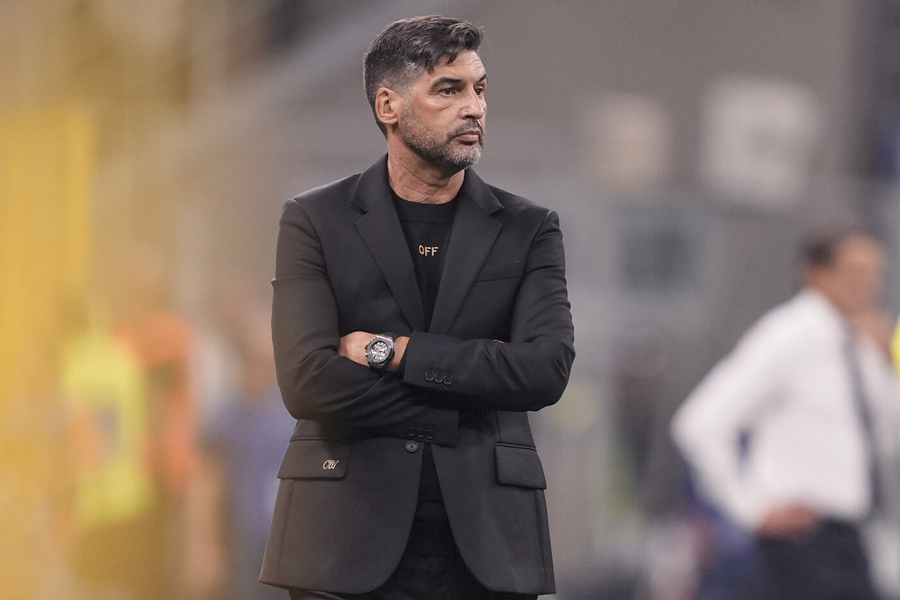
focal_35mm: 400
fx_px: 9998
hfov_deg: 5.2
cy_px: 300
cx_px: 450
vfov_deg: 3.4
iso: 1600
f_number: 2.8
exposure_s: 1/1250
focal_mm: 400
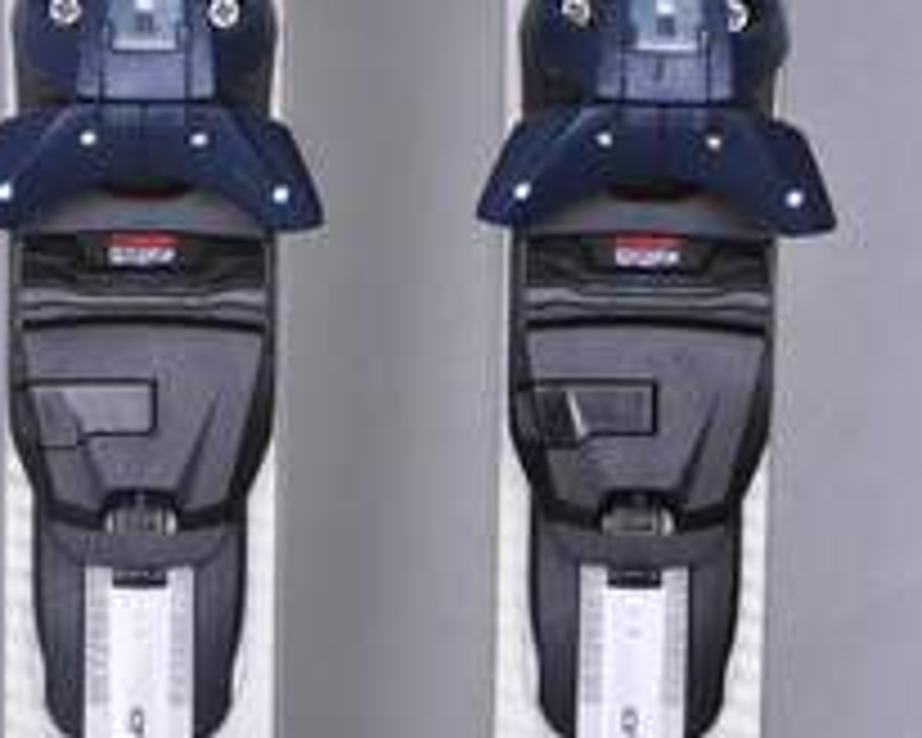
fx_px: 6304
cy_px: 828
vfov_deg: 6.7
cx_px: 389
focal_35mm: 231
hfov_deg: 8.4
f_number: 8
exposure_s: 1/125
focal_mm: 75
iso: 3200
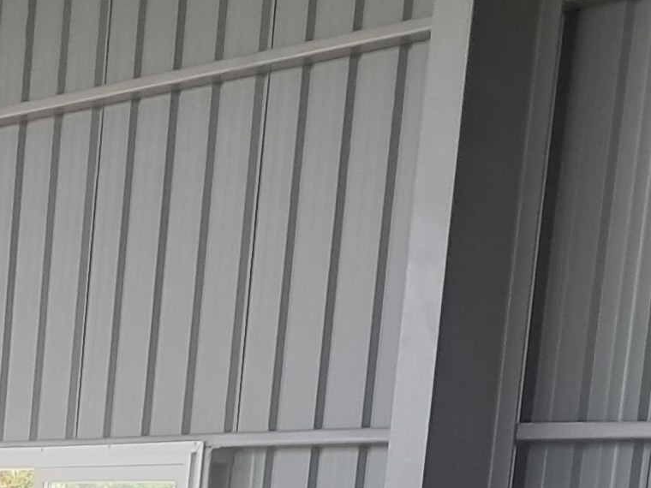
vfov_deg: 9.1
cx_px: -274
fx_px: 2727
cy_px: 1211
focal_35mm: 145
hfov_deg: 13.0
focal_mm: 4
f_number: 1.8
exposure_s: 1/120
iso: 50
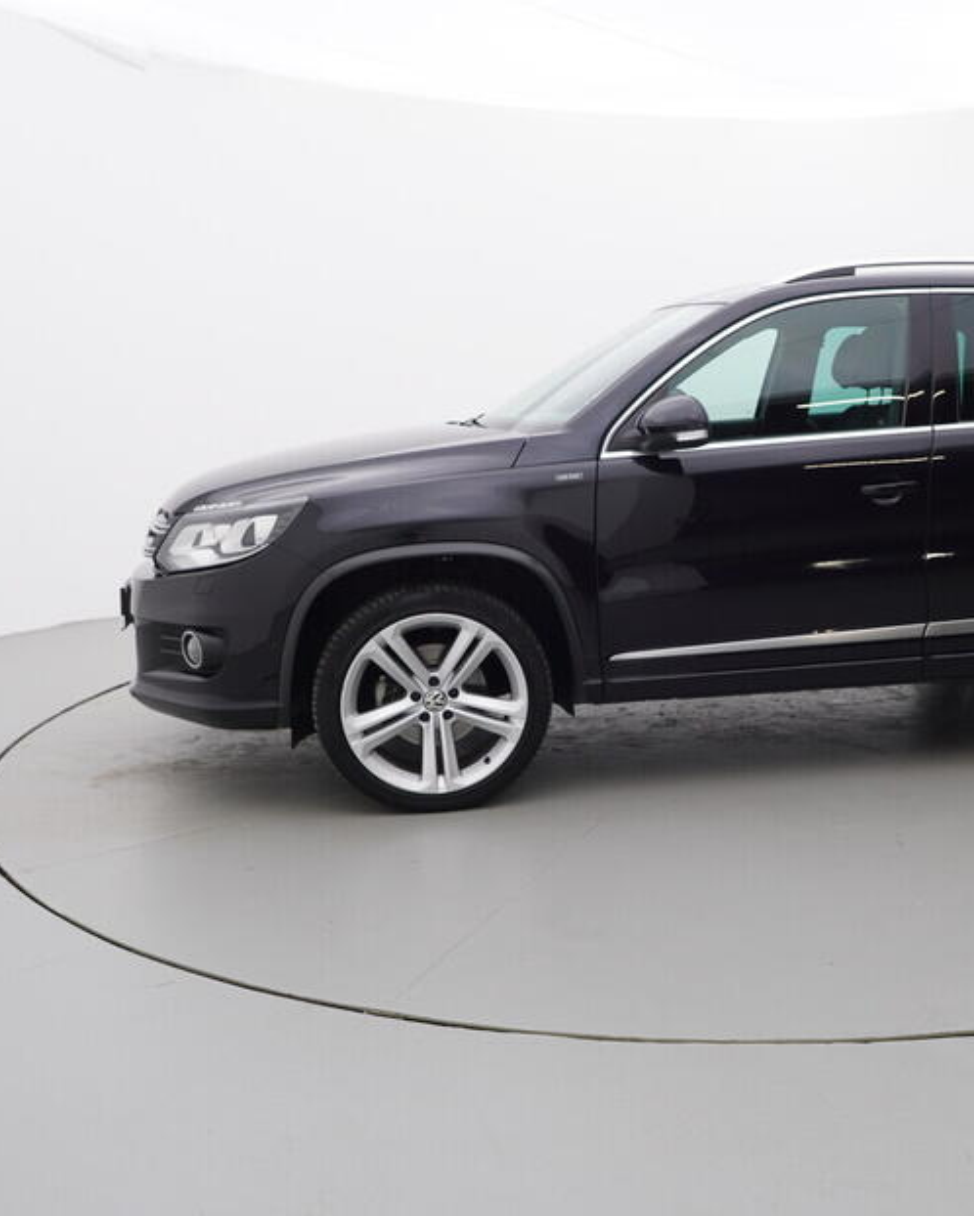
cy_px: 573
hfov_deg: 41.5
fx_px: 1252
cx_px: 708
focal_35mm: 35
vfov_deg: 51.8
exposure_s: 1/80
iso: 200
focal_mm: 15
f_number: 5
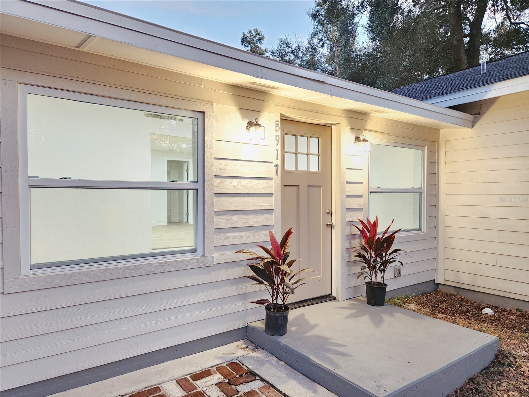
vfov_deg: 58.9
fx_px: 351
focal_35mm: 23
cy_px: 198
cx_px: 264
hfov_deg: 73.9
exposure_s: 1/40
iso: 640
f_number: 1.8
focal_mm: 5.4
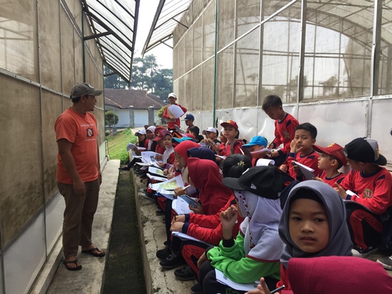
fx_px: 328
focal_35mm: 29
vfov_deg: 48.2
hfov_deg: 61.6
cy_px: 147
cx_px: 196
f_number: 2.2
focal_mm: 4.15
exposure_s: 1/293
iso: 32
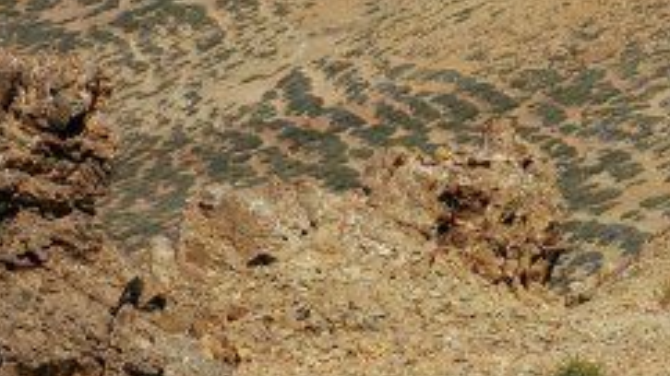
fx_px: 2824
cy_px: -166
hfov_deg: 12.9
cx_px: 969
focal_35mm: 159
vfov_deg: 7.5
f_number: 10
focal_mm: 34
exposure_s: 1/400
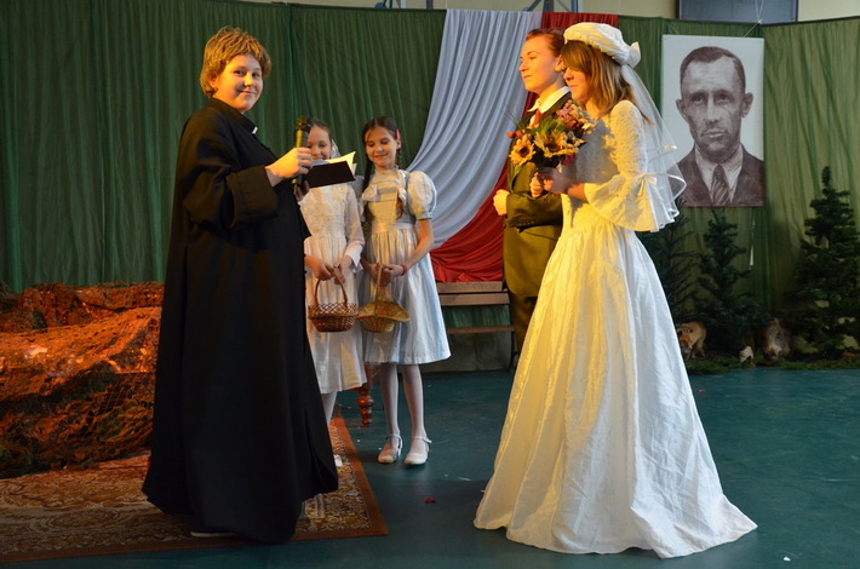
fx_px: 858
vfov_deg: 36.7
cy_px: 284
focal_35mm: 36
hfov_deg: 53.2
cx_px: 430
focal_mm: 24
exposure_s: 1/100
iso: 1600
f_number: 5
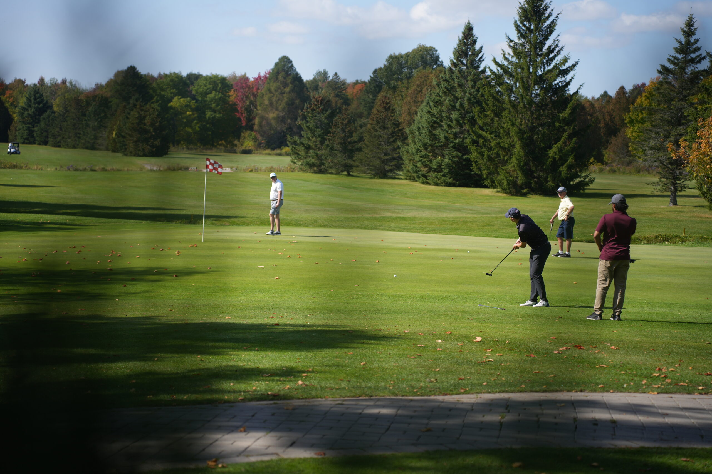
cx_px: 356
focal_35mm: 75
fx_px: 1483
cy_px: 237
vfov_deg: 18.2
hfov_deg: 27.0
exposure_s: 1/1250
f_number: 2.8
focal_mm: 75
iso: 100
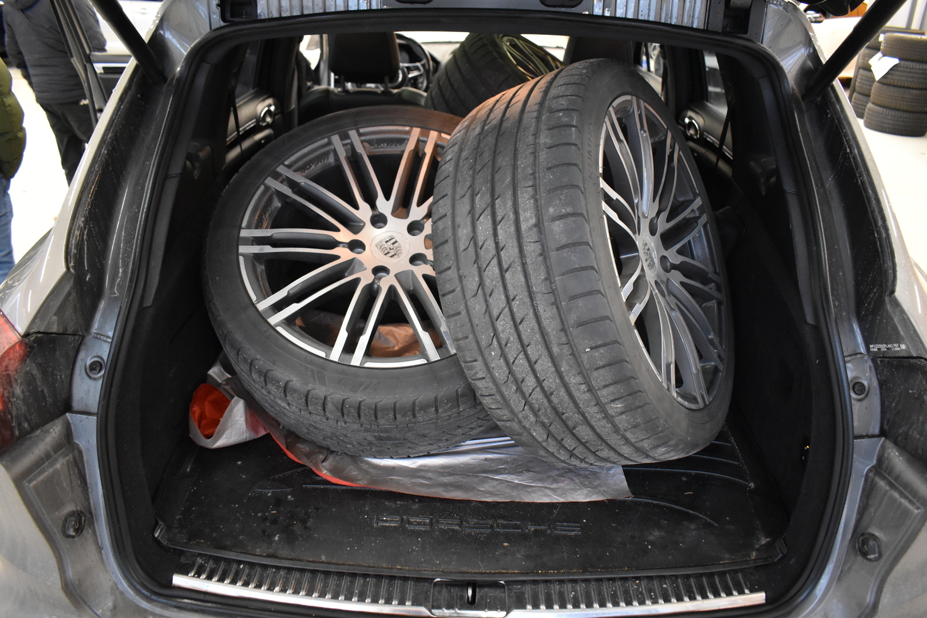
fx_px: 695
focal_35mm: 27
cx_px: 464
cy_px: 309
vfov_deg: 47.9
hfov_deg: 67.4
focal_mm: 18
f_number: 3.5
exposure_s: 1/60
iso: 3200
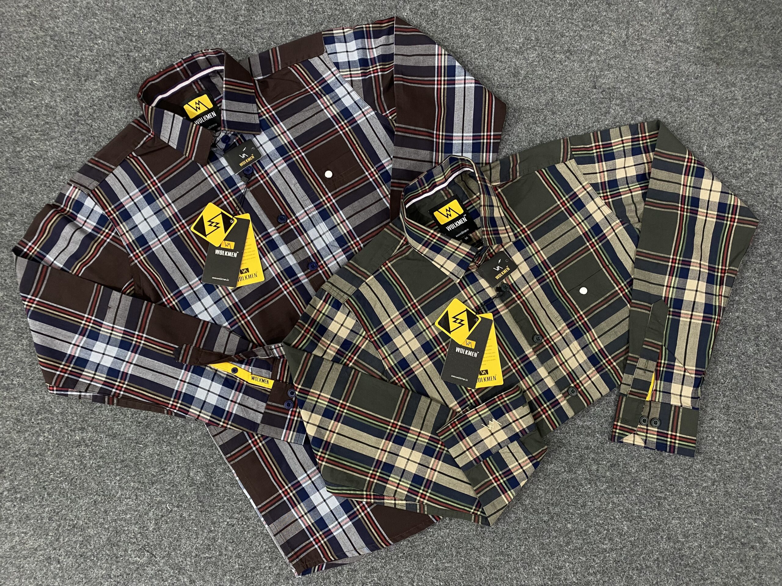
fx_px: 587
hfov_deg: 67.3
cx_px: 391
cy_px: 293
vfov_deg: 53.1
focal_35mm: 26
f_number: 1.8
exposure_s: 1/50
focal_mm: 4.25
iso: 80
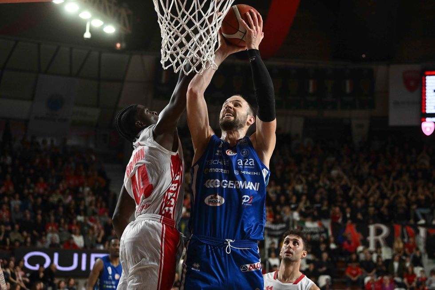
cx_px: 218
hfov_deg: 28.8
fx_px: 846
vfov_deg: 19.4
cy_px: 145
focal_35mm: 70
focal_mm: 70
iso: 5000
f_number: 3.5
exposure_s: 1/1000
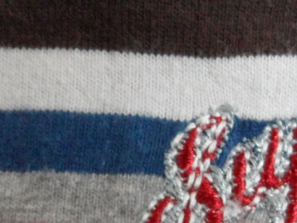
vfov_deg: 18.1
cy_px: 256
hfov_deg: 24.7
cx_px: 226
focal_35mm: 78
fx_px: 670
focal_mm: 4.1
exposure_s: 1/20
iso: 400
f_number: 2.9
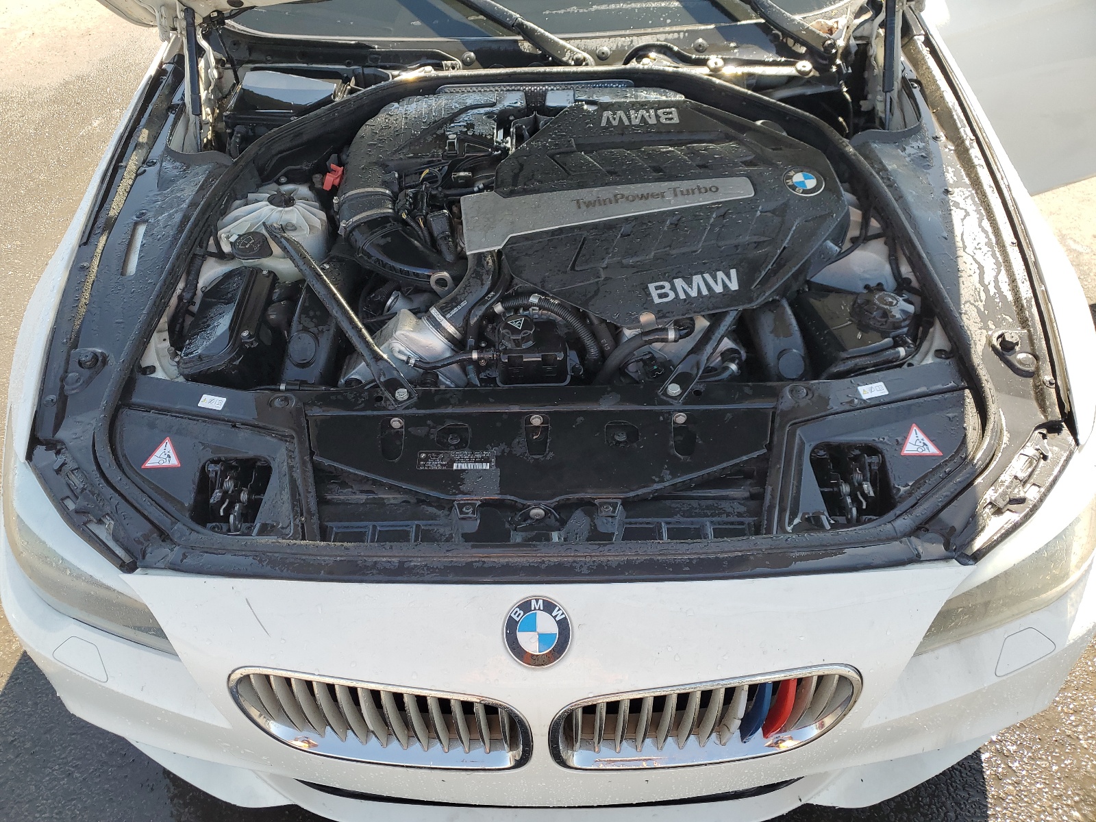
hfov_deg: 67.3
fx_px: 823
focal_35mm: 26
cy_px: 411
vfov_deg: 53.1
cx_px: 548
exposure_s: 1/588
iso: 50
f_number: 1.5
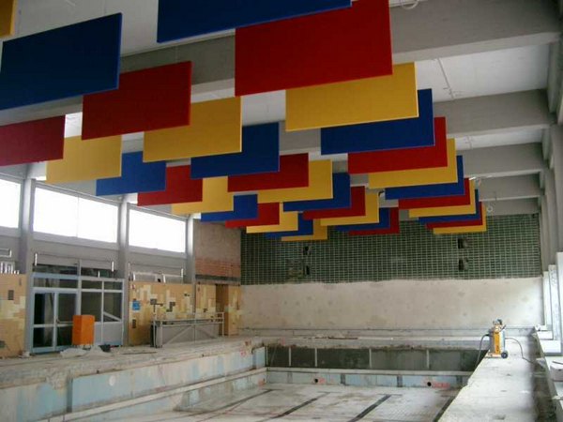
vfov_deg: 38.7
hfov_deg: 50.1
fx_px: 602
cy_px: 211
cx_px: 282
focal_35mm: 37
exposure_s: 1/80
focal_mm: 7.6
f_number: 2.6
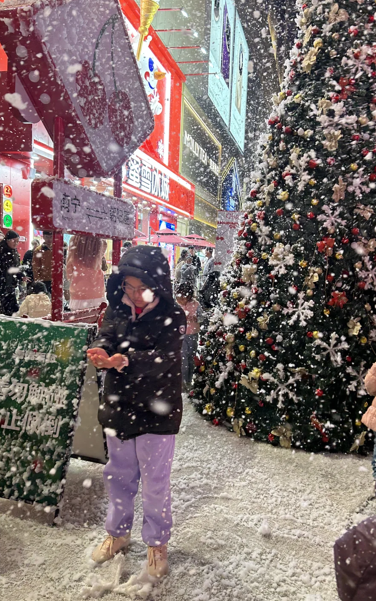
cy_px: 302
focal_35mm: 28
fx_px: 459
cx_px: 213
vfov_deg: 66.5
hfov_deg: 44.5
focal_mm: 5.7
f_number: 1.5
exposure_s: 1/100
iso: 80
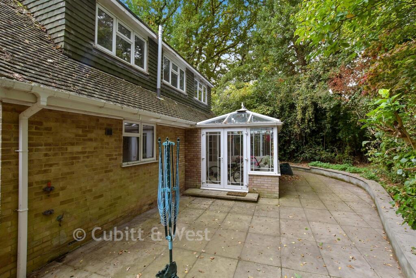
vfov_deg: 77.3
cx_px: 208
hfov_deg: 100.4
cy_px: 139
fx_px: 173
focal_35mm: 15
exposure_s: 1/100
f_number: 8
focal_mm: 10
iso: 400
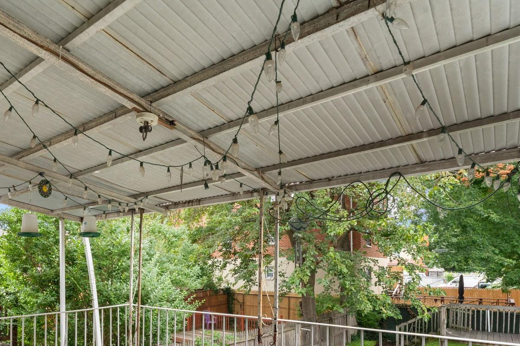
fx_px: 347
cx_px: 138
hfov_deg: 69.5
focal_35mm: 24
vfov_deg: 49.3
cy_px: 288
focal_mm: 14
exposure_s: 1/80
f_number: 10
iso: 1000
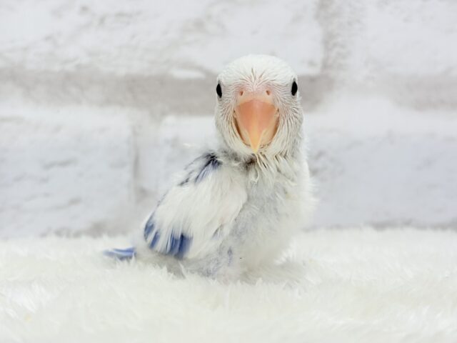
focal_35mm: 52
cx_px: 228
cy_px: 172
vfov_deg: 28.0
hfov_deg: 36.8
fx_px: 687
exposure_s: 1/50
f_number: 1.6
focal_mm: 5.96
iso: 25
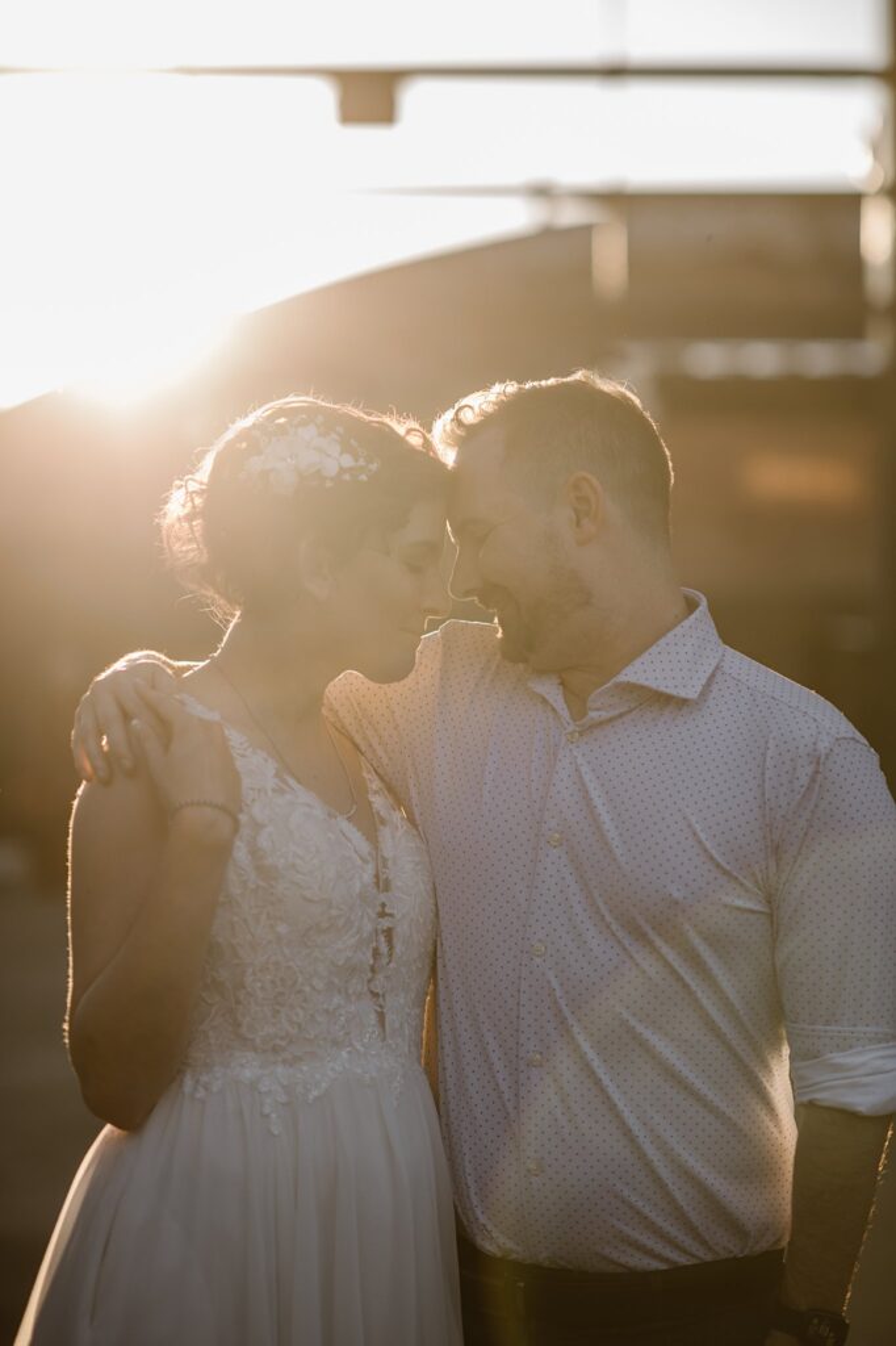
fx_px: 3175
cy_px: 673
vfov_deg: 23.9
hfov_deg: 16.1
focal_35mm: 85
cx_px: 448
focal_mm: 85
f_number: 2
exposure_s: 1/1250
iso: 200
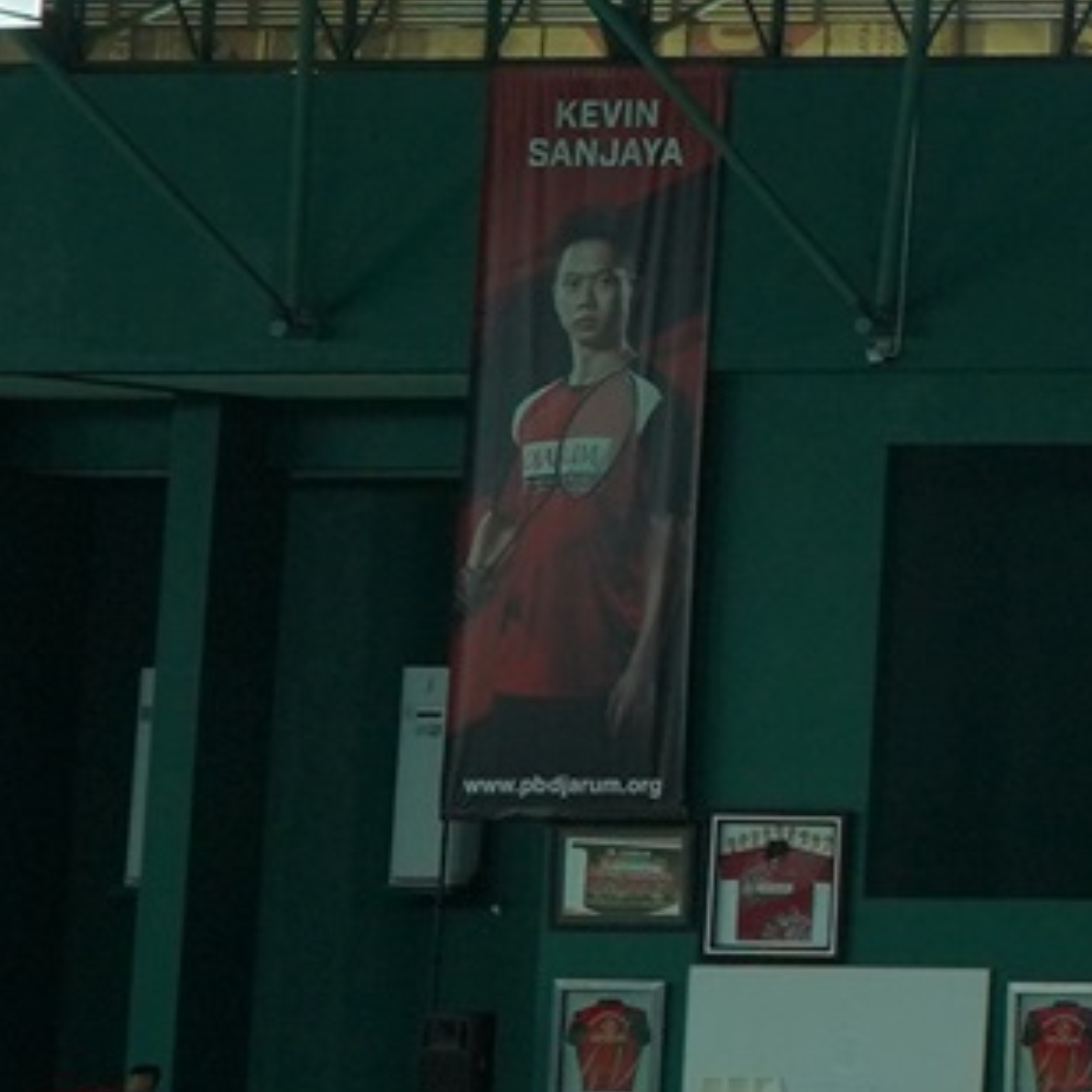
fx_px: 3926
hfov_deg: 10.5
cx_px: 3364
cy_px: 318
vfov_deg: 15.8
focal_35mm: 110
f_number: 5
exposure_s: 1/20
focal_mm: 16
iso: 320
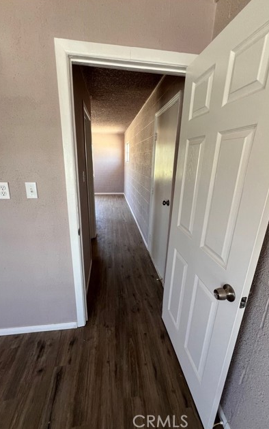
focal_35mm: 14
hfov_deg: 78.7
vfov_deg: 105.3
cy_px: 213
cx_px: 133
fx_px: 164
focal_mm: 1.57
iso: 80
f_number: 1.8
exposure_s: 1/99
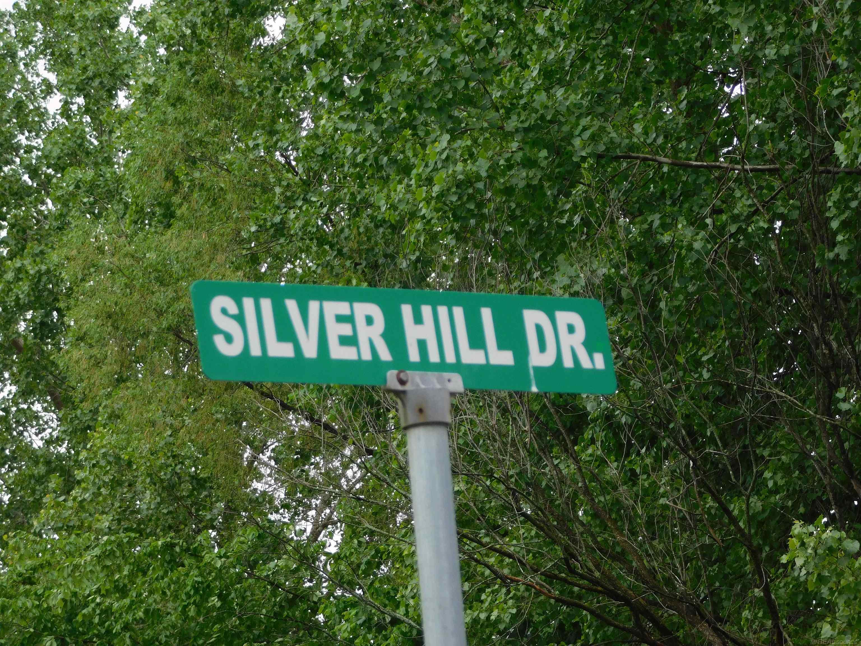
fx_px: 5771
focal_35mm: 232
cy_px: 323
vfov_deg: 6.4
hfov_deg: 8.5
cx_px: 430
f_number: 5.6
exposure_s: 1/200
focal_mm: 41.3
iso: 125
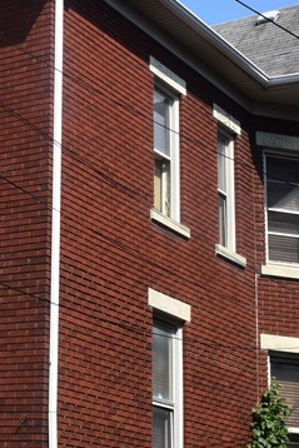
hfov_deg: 13.5
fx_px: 1189
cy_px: 199
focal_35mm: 96
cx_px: -146
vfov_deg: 21.3
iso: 200
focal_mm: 21
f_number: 10
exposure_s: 1/400
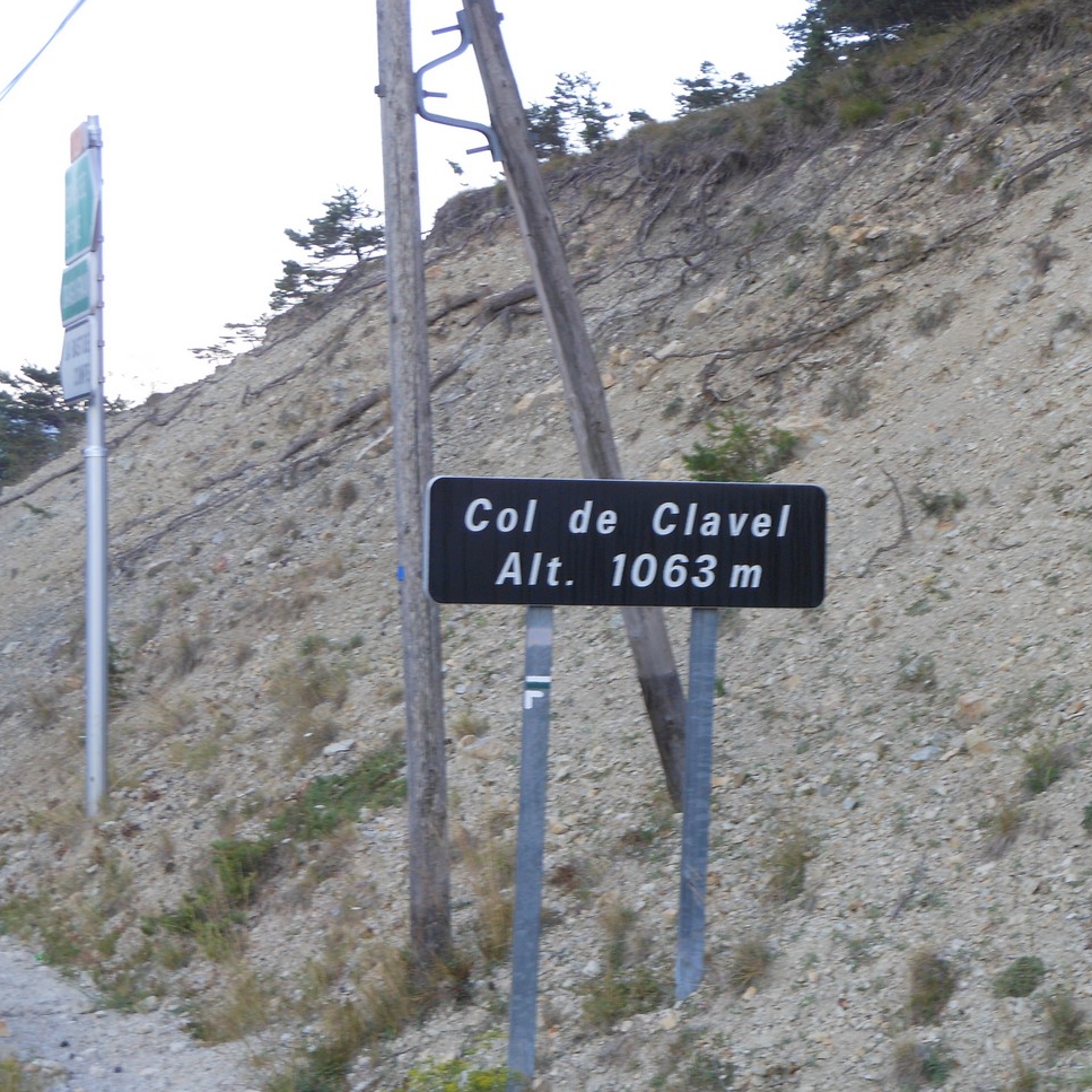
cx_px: 662
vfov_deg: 19.3
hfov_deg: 19.3
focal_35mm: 90
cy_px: 547
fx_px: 3212
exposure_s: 1/30
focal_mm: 13.6
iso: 100
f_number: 4.4
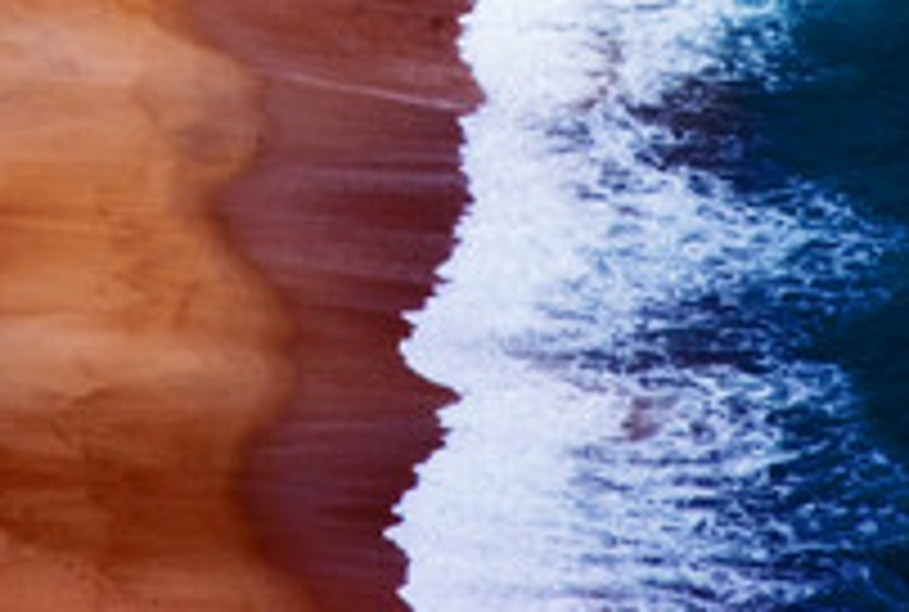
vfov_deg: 3.5
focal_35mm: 389
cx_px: 153
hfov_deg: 5.3
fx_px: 9852
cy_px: -468
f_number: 29
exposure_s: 1/80
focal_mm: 70
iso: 400
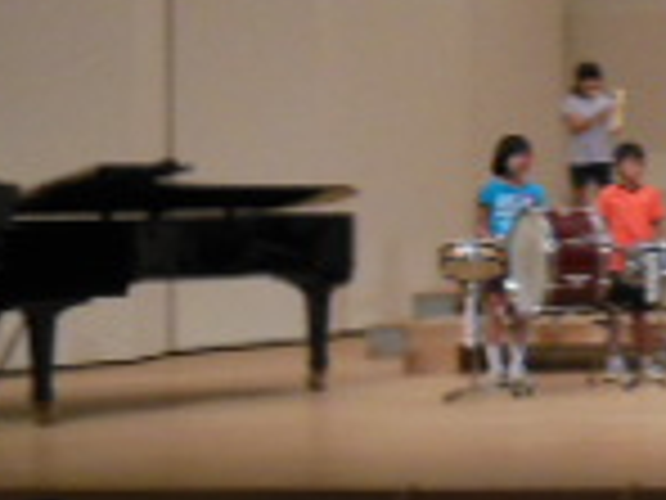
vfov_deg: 8.7
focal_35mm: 169
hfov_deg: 11.1
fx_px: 3252
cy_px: 41
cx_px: 1084
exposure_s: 1/50
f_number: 4.1
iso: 400
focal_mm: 6.9
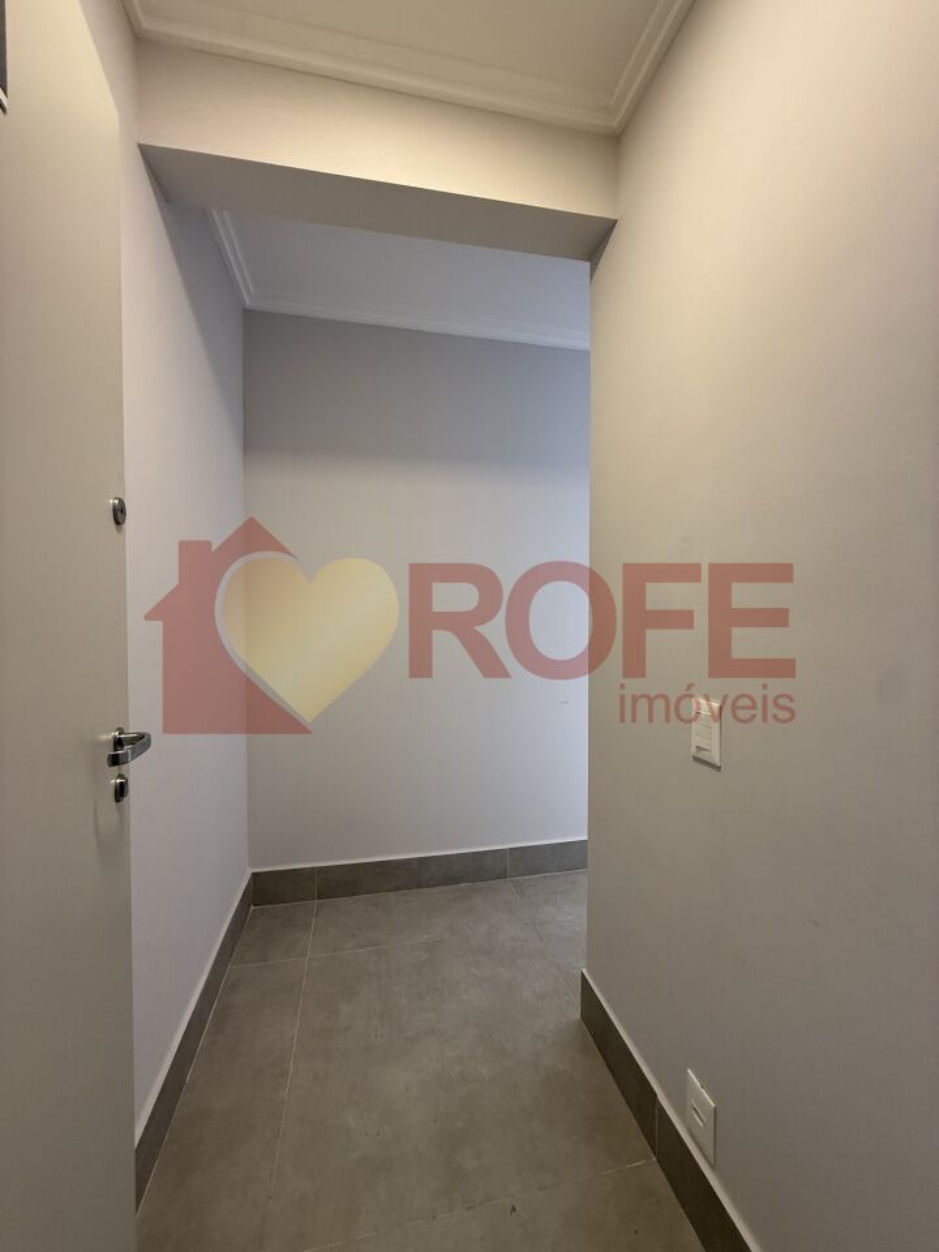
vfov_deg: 102.1
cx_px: 470
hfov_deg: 85.7
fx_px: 506
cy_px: 626
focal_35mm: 14
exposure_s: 1/120
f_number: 2.2
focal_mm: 2.22
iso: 200
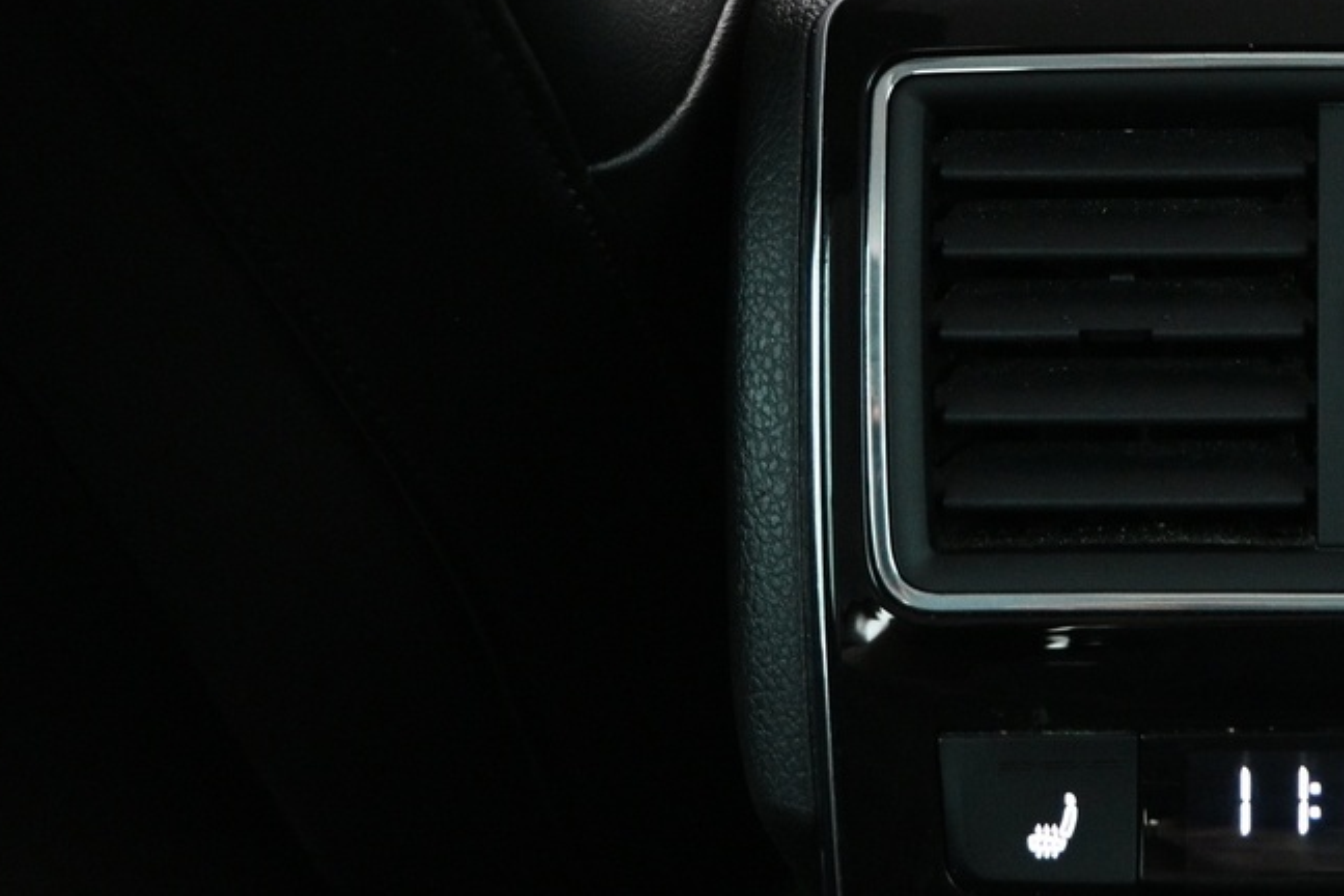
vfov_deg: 22.1
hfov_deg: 30.5
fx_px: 2240
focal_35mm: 60
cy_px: 91
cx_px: 1417
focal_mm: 16
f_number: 3.5
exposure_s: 1/6
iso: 1600
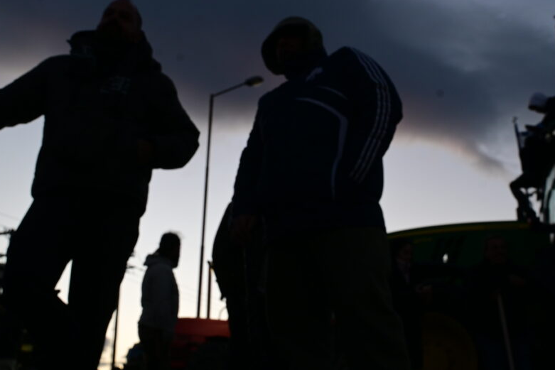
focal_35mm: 43
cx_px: 291
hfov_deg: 45.4
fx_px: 663
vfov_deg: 31.2
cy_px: 157
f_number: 8
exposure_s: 1/125
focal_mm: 28
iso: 400
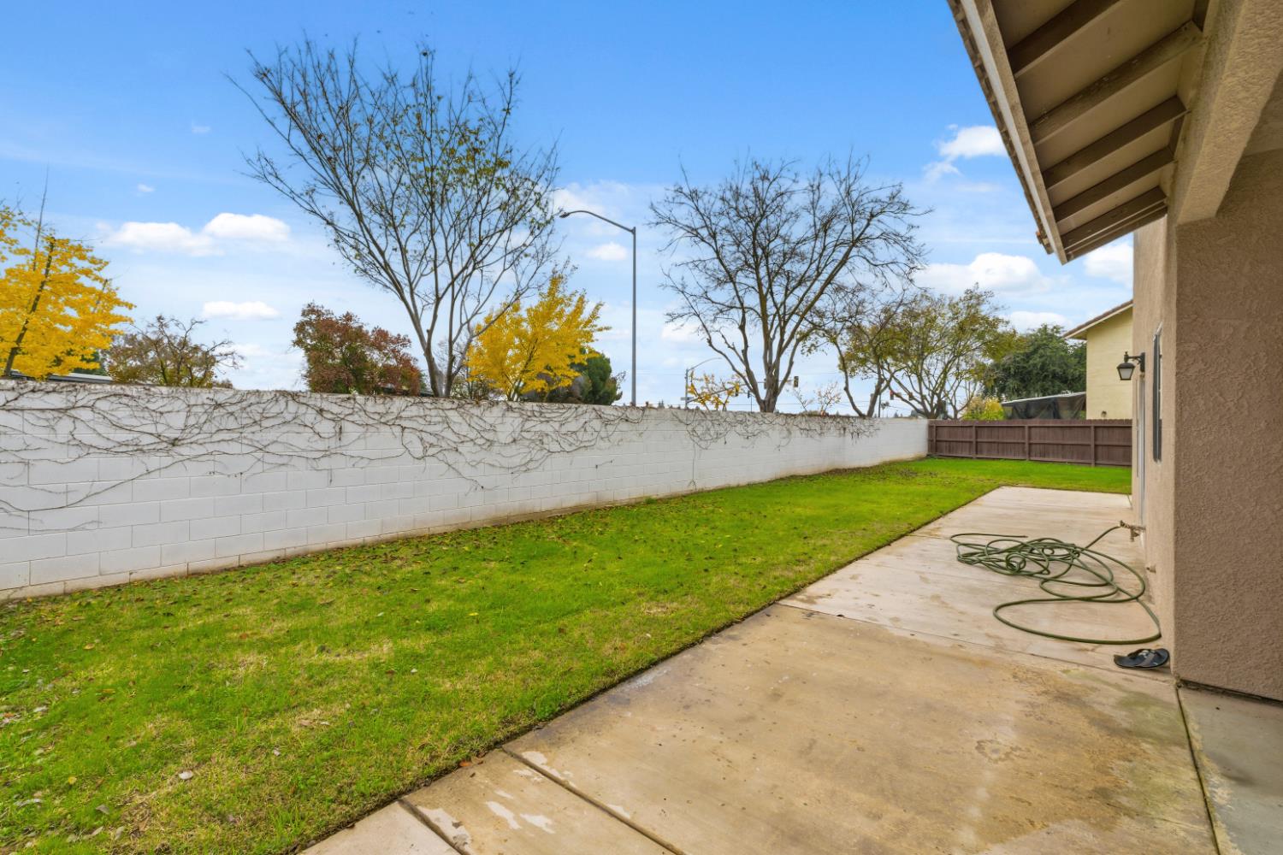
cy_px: 428
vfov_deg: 77.3
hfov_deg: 100.4
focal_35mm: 15
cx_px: 642
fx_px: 535
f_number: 7.1
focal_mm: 10
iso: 100
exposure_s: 1/500
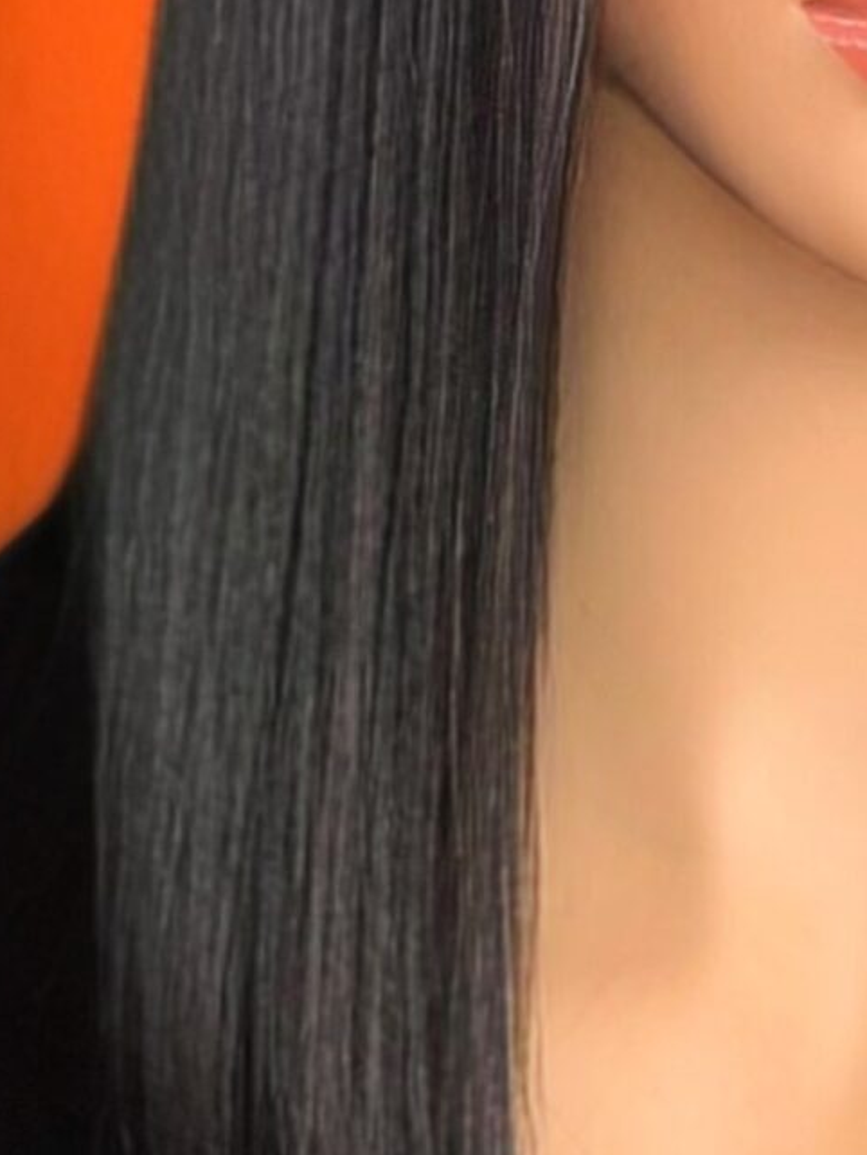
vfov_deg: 6.4
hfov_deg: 4.8
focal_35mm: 307
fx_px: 10245
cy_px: 425
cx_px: 959
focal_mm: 9
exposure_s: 1/50
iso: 40
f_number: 2.8
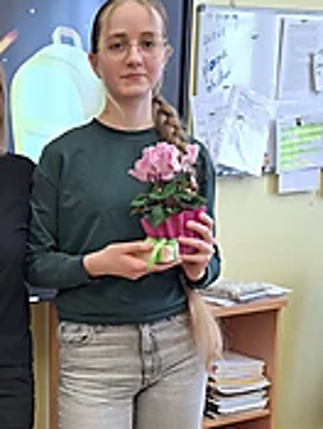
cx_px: -4
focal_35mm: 54
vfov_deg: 35.1
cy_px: 287
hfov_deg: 25.7
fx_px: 669
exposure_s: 1/50
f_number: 1.8
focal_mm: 5.54
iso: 64
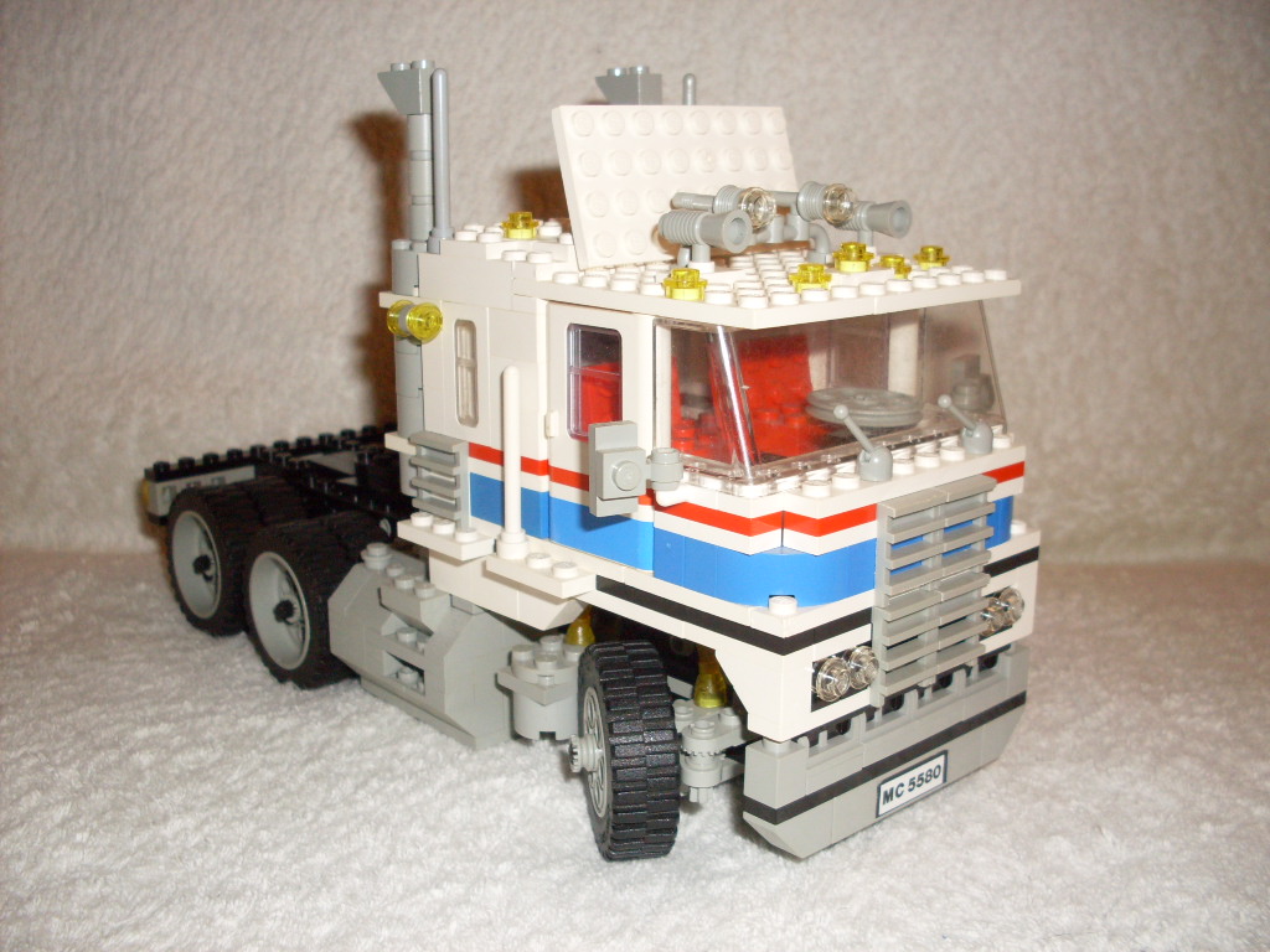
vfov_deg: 37.7
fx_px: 1394
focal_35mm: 38
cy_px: 476
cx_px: 635
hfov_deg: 49.0
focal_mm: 6.3
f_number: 2.8
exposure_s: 1/45
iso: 100
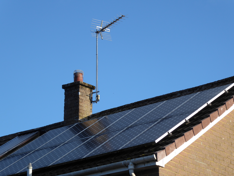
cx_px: 117
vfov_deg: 11.0
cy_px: 88
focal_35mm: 135
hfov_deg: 14.6
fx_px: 913
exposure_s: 1/200
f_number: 5.3
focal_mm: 24.2
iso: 80
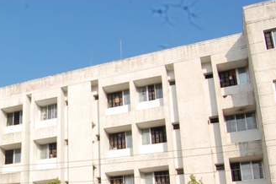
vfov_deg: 25.0
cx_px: 29
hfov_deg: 36.0
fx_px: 398
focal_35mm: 52
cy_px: 174
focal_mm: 18
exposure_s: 1/125
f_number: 13
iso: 200
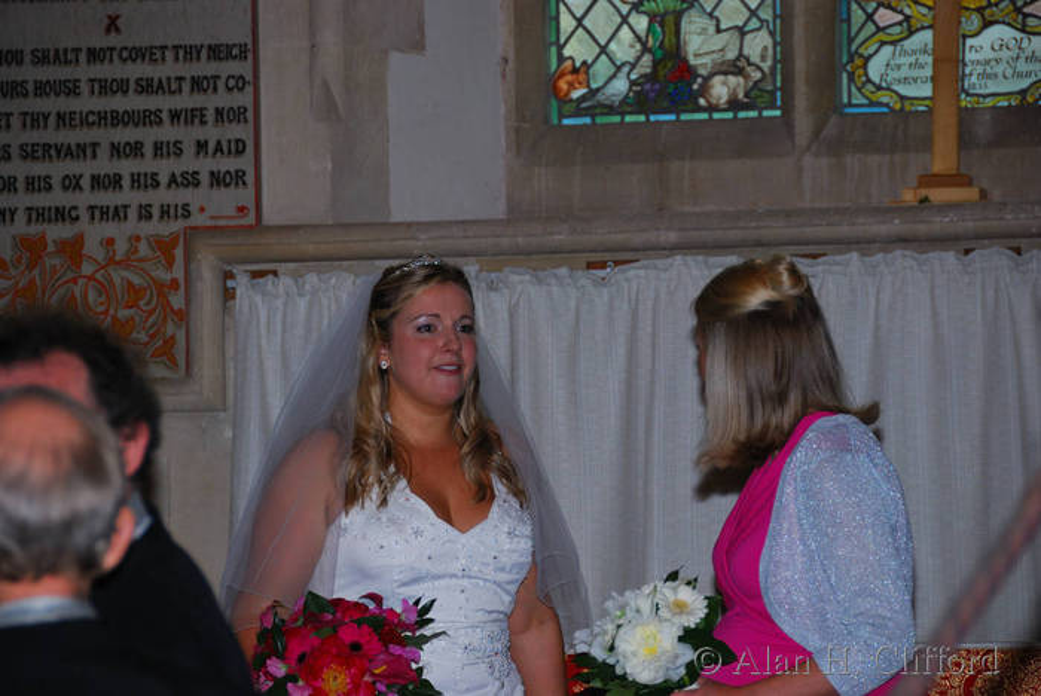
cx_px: 520
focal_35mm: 225
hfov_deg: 9.1
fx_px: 6511
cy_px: 348
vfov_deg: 6.1
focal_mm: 150
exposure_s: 1/200
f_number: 5.6
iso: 280
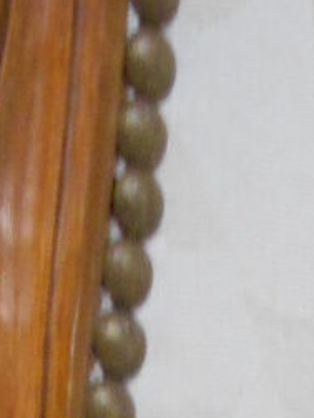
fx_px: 1996
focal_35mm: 165
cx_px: 60
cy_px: 1319
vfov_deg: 9.2
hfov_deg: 9.0
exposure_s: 1/13
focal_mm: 4.6
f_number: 3.2
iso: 400
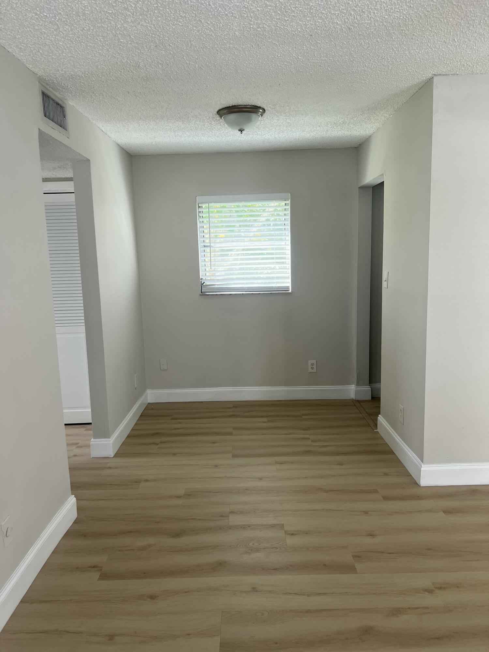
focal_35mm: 26
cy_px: 326
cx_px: 244
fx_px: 490
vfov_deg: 67.3
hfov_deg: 53.1
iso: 80
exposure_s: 1/121
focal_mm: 5.7
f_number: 1.5
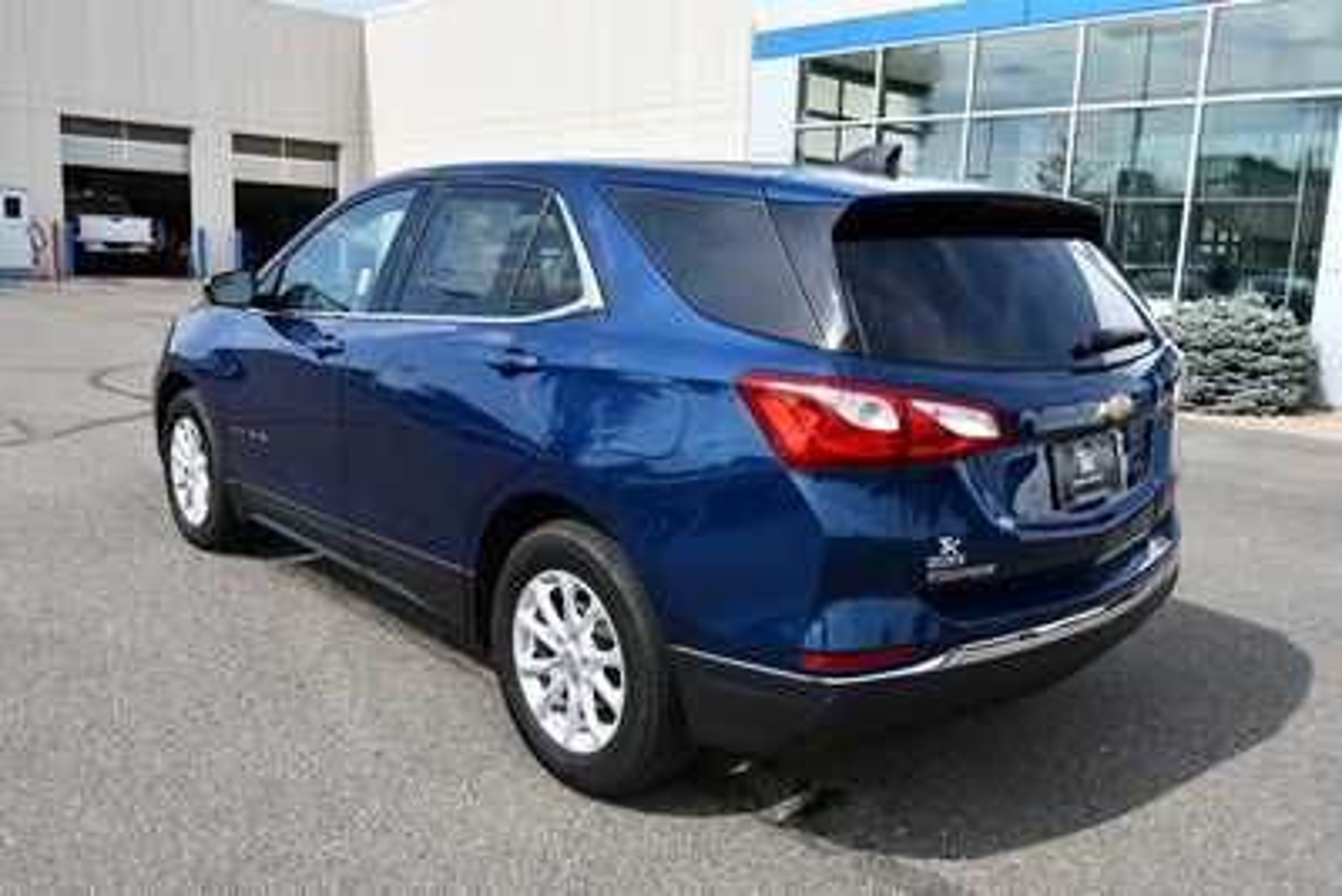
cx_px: 671
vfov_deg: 43.6
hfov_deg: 61.9
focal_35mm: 30
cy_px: 448
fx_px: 1119
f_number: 8
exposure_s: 1/250
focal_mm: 20
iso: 140
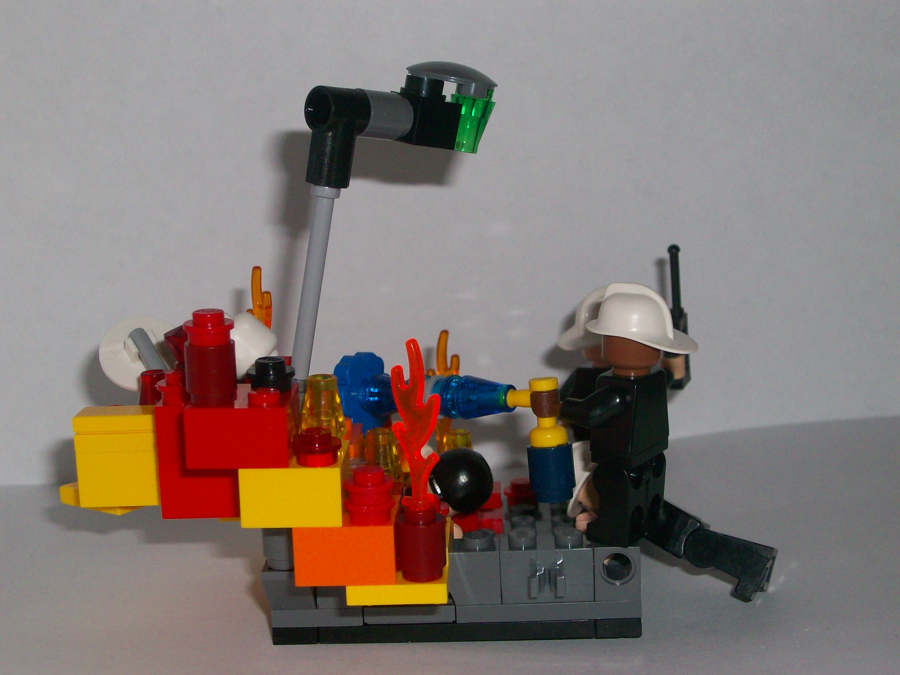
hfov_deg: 29.4
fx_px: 1716
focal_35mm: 66
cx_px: 450
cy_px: 338
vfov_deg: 22.3
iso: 160
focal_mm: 11
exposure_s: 1/76.6
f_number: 4.1
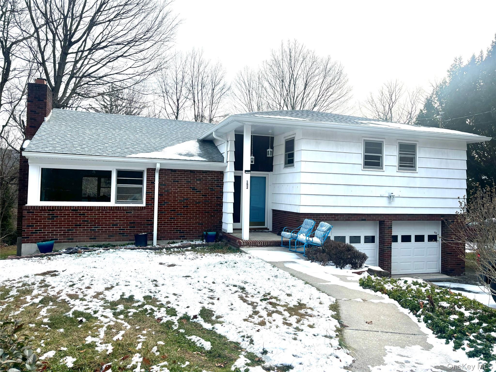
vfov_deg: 53.1
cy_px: 186
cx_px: 248
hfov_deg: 67.3
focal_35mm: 26
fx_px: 373
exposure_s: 1/2062
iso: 50
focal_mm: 5.96
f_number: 1.6
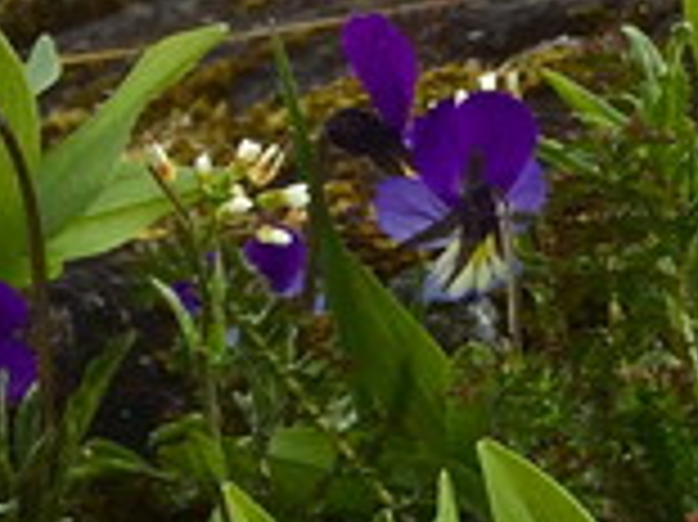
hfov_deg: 9.1
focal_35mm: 186
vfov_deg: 8.0
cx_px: 1900
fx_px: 3748
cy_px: 288
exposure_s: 1/351
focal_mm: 4.12
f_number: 2.2
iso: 32
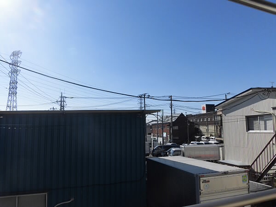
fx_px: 191
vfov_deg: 56.8
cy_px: 104
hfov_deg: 71.6
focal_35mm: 24
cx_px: 138
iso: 100
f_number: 7.8
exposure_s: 1/500
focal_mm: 4.3
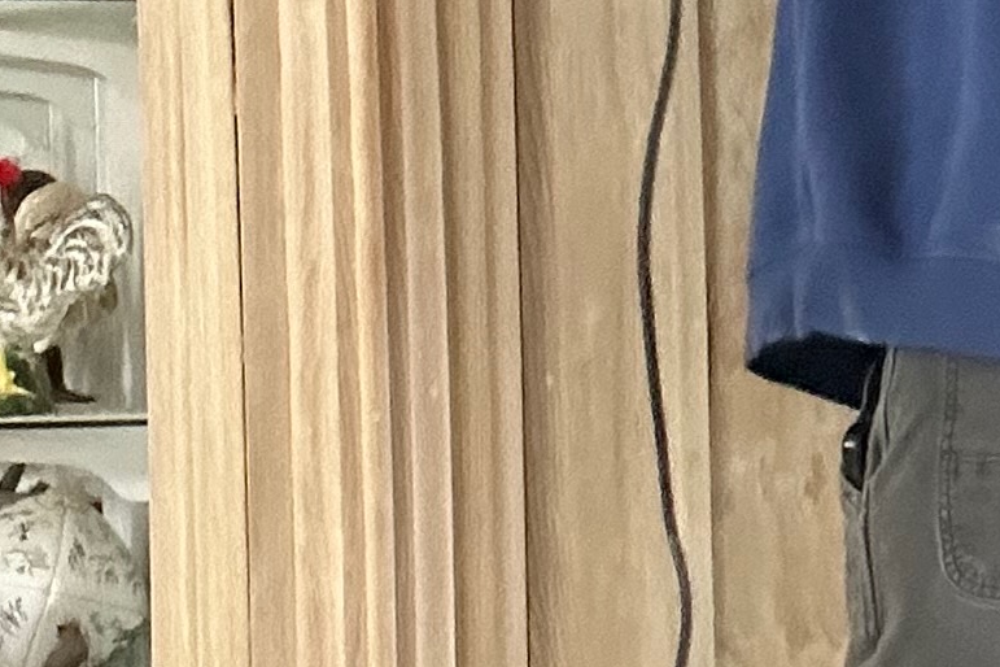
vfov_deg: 11.0
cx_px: 1281
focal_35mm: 125
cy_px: 296
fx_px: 3472
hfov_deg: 15.6
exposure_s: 1/60
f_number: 1.9
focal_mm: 2.69
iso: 250
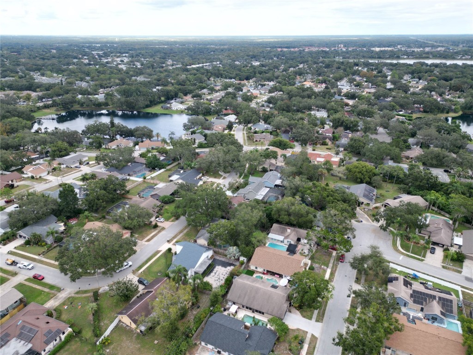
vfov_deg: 56.8
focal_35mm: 24
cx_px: 236
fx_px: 328
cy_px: 178
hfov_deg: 71.6
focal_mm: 6.72
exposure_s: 1/1000
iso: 160
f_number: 1.7
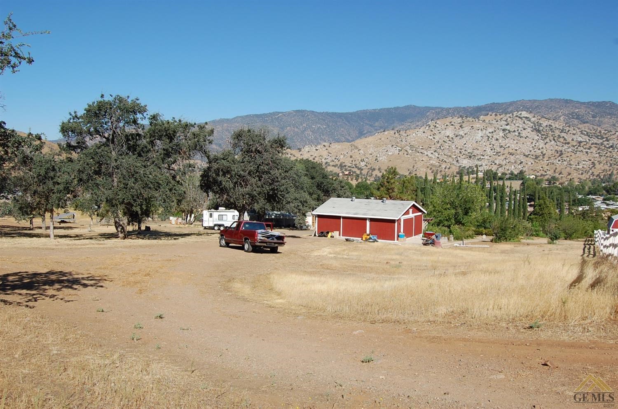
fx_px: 488
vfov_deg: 45.5
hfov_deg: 64.7
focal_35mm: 28
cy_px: 204
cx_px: 309
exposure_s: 1/500
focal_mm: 19
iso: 200
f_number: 8
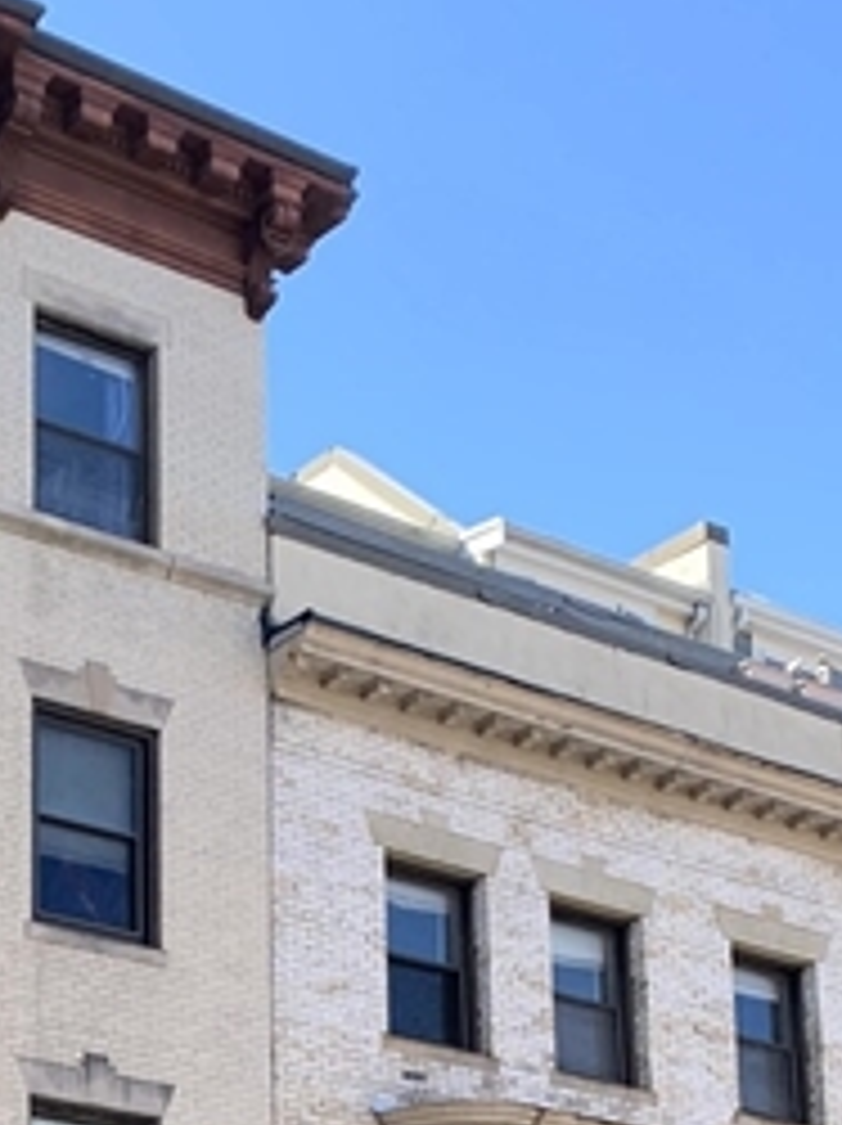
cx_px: -167
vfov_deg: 22.5
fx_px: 2599
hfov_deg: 17.5
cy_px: 1364
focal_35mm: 80
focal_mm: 4.25
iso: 25
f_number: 1.8
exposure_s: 1/481
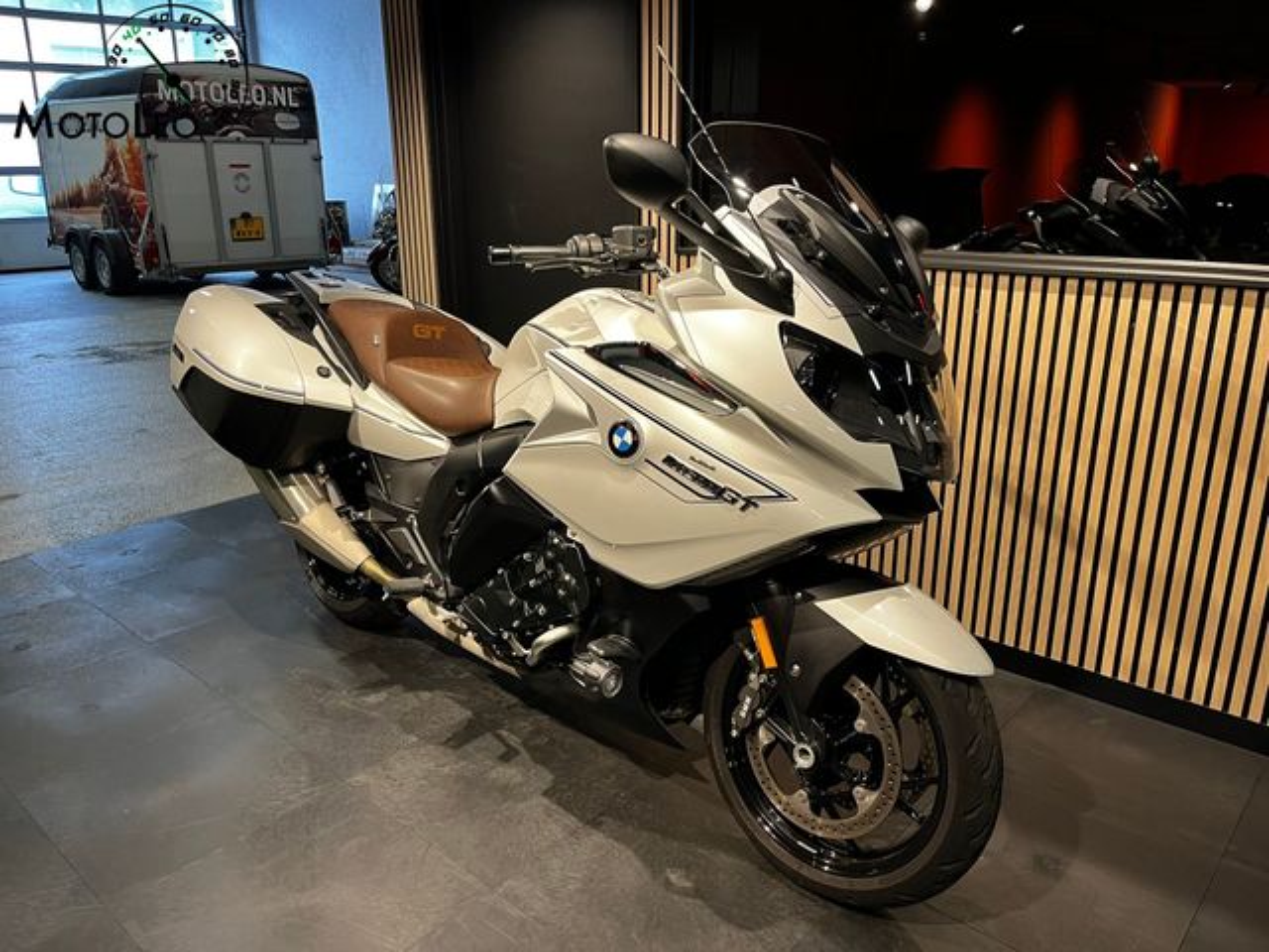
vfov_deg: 53.1
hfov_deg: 67.3
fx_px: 953
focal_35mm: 26
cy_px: 476
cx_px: 634
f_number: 1.6
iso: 125
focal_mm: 5.1
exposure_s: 1/50
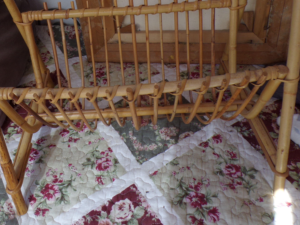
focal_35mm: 37
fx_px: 321
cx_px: 121
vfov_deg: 37.8
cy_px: 59
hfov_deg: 49.8
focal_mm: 4.3
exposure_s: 1/60
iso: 92
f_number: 4.3
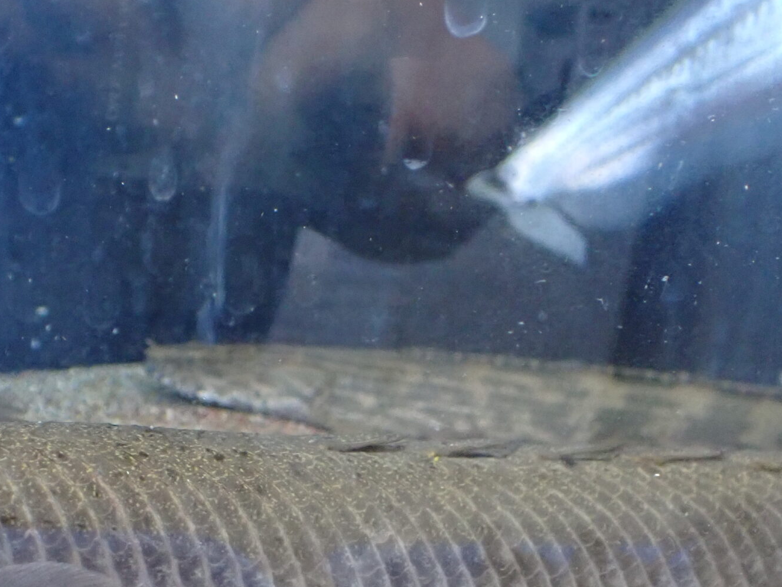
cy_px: 527
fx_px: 1310
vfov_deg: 24.5
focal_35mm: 58
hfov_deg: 32.7
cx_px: 211
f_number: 2.3
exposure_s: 1/40
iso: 800
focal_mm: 5.4
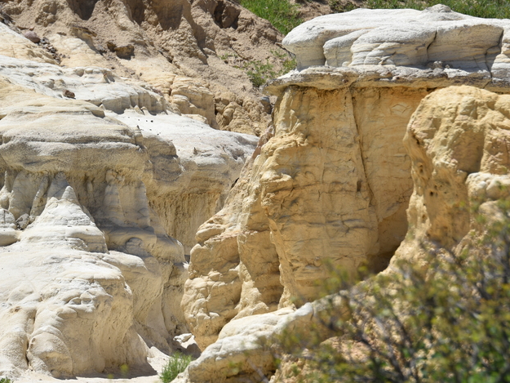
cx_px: 213
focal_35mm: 335
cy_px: 182
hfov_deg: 5.9
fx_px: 4937
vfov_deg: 4.4
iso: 100
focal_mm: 170
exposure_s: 1/400
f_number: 8
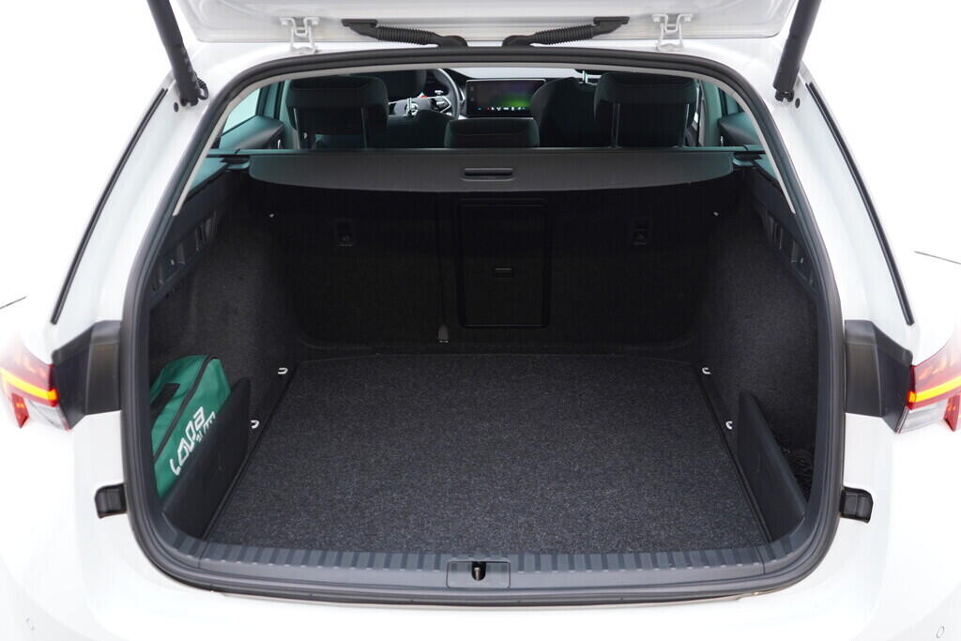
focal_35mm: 36
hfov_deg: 53.1
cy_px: 320
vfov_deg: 36.9
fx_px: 961
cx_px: 480
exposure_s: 1/40
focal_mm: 24
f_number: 2.8
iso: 250
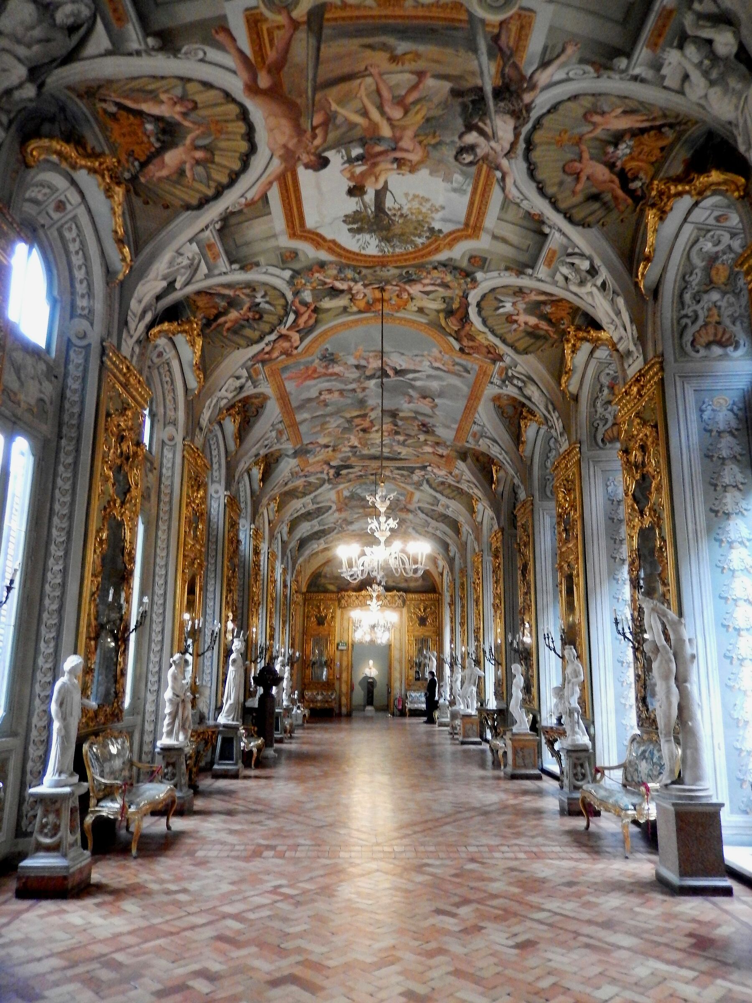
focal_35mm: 25
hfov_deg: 54.9
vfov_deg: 69.4
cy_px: 502
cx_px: 376
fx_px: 724
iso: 800
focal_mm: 4.5
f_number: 3.4
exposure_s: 1/10
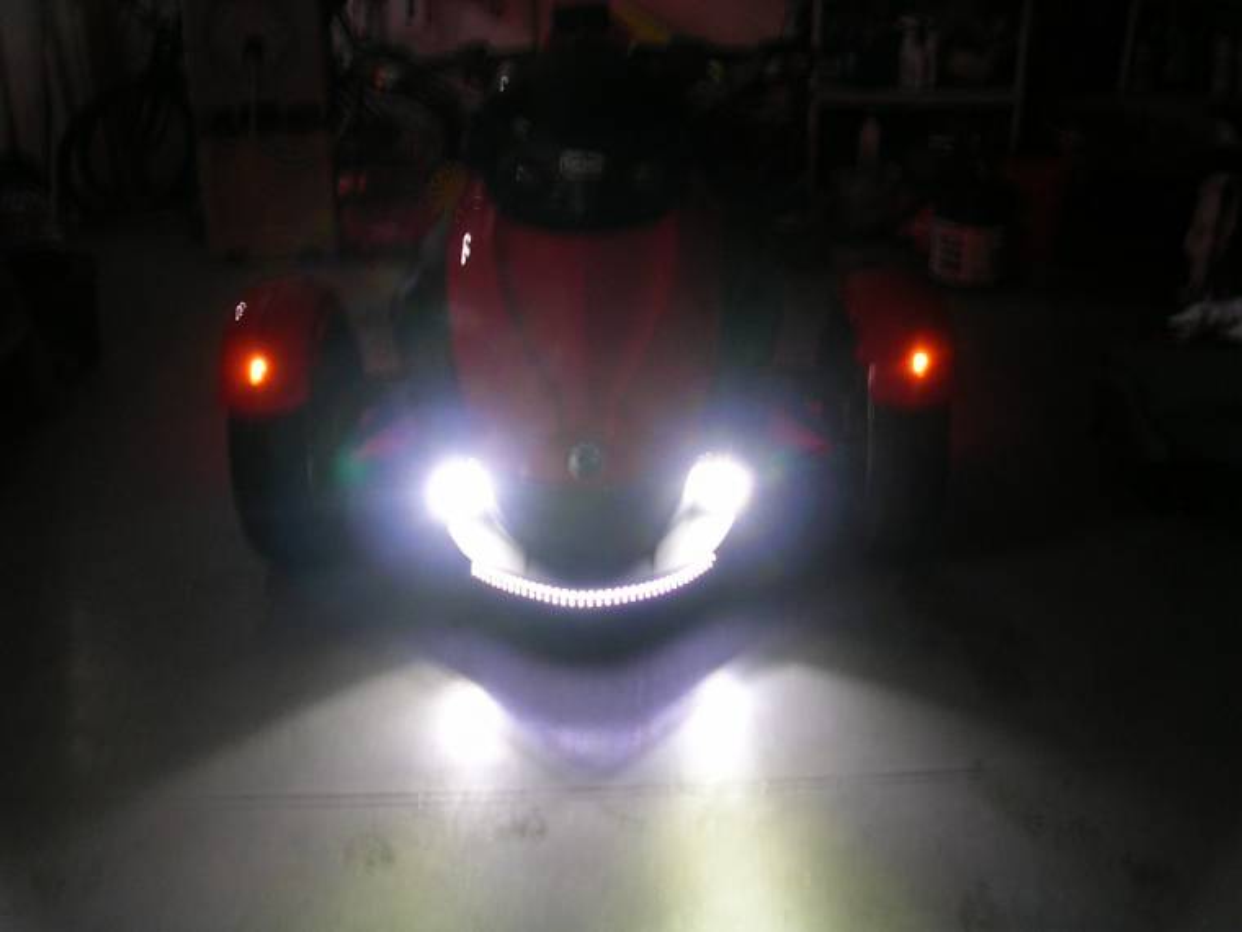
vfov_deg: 37.7
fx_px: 1363
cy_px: 466
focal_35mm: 38
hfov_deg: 49.0
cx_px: 621
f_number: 2.8
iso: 50
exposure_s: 1/10.8
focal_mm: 5.8
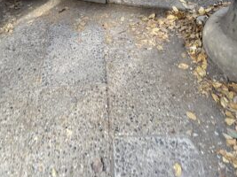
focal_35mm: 36
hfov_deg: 50.9
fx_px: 246
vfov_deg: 38.8
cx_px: 91
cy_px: 50
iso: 200
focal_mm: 6.76
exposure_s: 1/95
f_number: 1.78
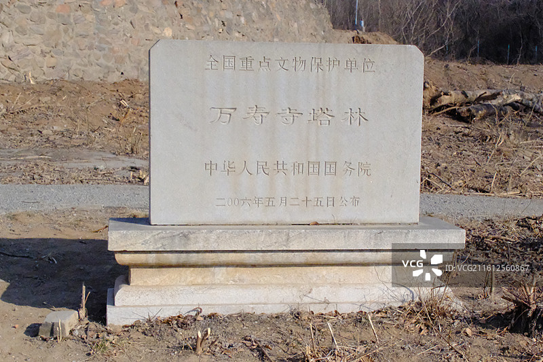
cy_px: 181
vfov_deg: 29.9
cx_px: 272
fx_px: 679
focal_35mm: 45
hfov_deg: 43.6
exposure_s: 1/8000
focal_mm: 29.8
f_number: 14
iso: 12800
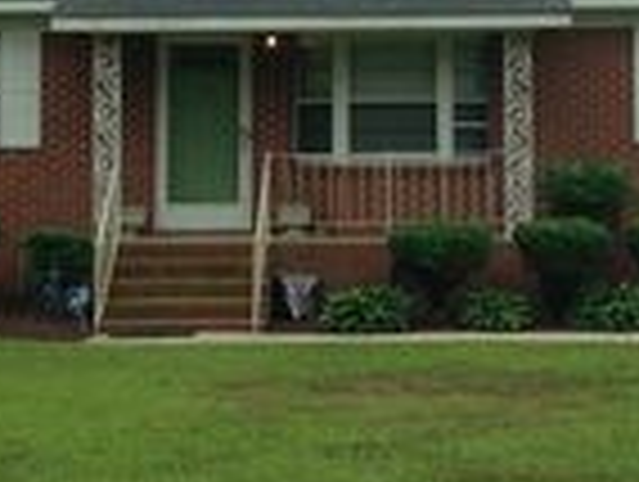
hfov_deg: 16.9
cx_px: 333
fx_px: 2145
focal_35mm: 116
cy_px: 119
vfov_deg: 12.8
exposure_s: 1/502
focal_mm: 4.12
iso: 50
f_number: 2.4
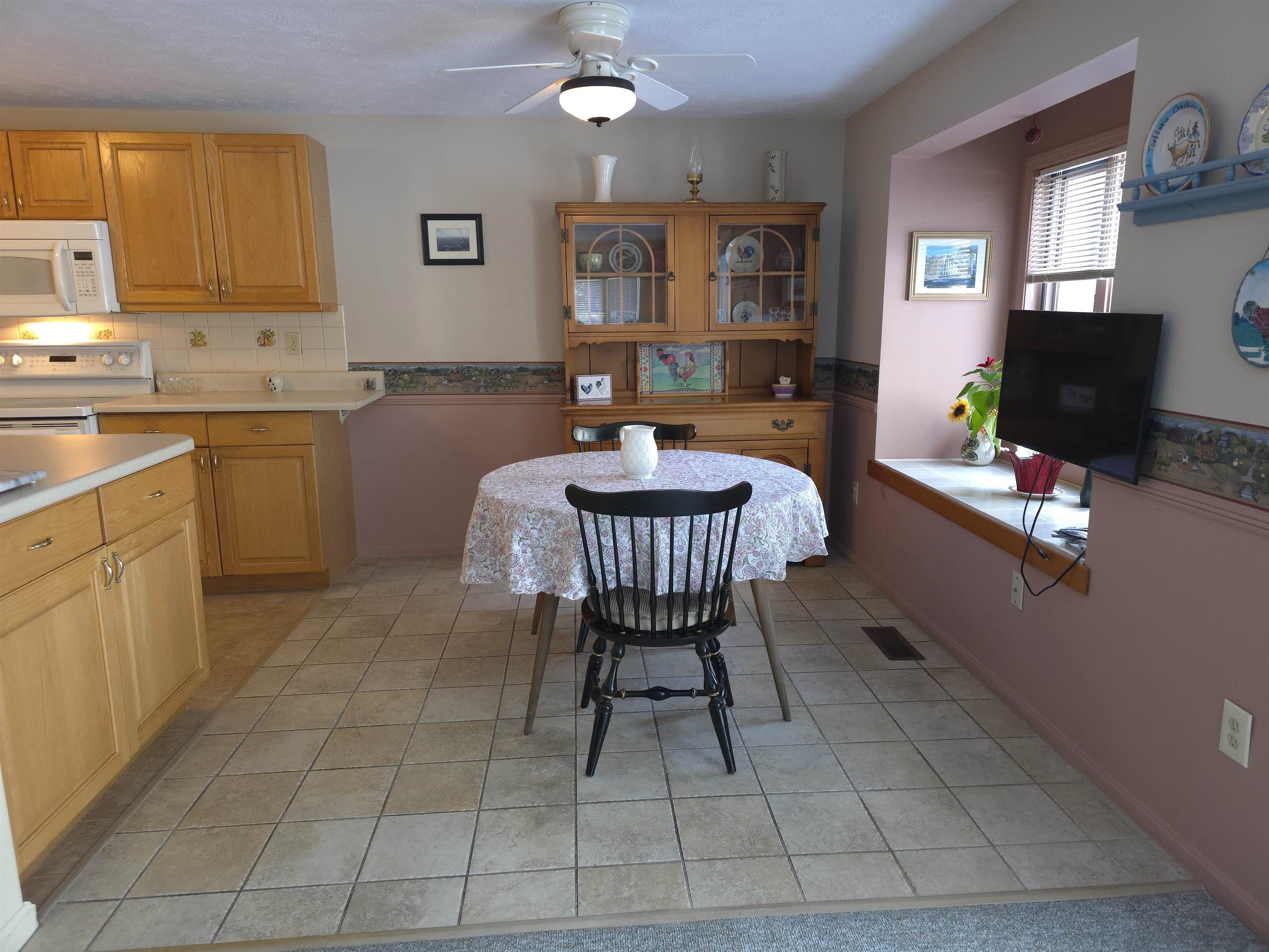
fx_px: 843
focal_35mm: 23
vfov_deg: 58.9
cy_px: 476
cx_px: 634
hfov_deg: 73.9
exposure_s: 1/60
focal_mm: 6.3
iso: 400
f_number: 1.7
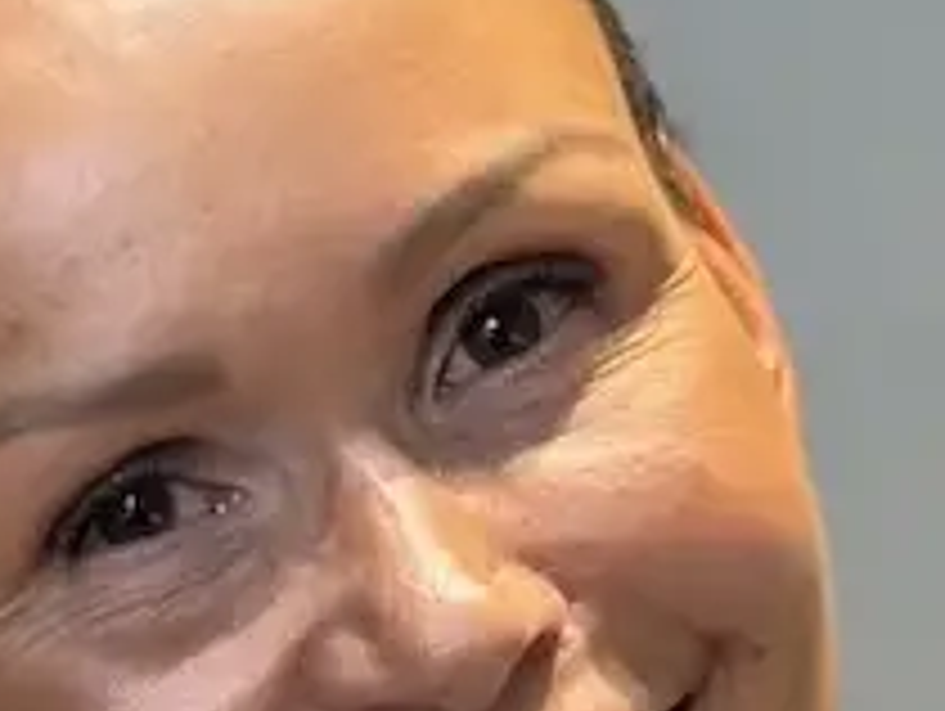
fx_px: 7981
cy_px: 1611
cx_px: 378
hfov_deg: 6.8
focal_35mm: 292
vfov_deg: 5.0
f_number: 1.78
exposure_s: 1/50
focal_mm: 6.76
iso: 160
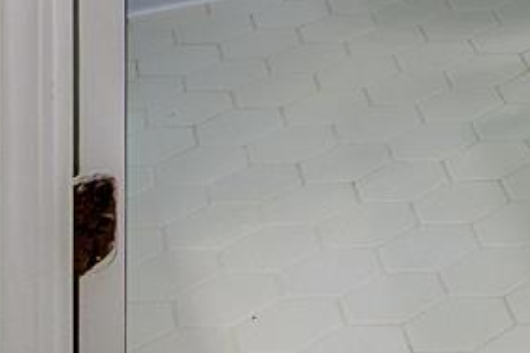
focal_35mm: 114
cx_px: 1168
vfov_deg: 9.4
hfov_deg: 14.0
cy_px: -711
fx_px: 1677
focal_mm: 11
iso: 320
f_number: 8
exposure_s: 1/13
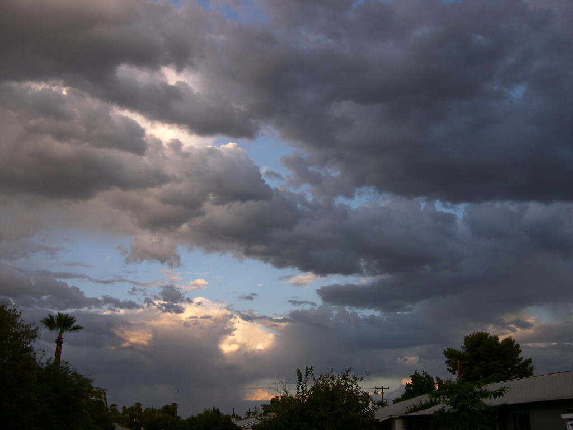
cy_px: 215
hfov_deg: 49.0
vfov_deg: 37.7
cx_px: 286
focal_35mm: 38
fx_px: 629
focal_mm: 8
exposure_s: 1/445
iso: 100
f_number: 2.8
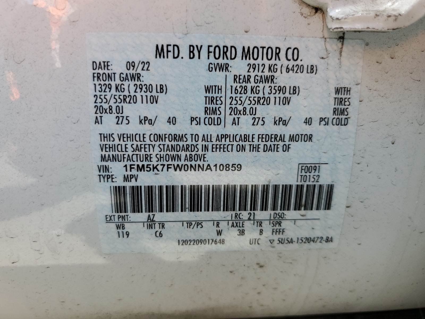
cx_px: 212
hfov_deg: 67.3
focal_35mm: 26
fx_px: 319
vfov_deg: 53.1
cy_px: 160
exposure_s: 1/357
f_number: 1.5
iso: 50
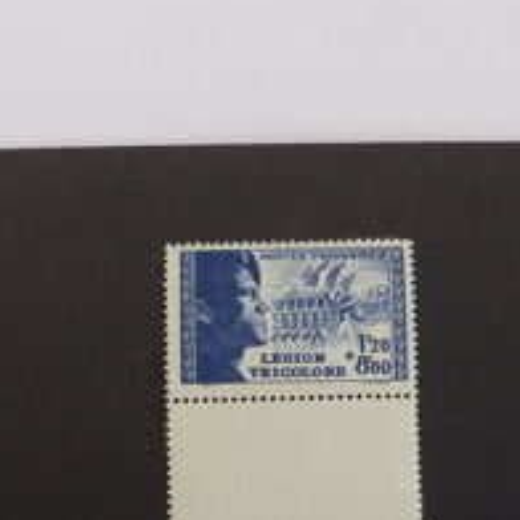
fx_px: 918
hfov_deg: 31.6
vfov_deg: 30.3
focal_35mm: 54
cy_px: 462
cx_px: 273
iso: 200
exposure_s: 1/60
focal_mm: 4.5
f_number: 2.8
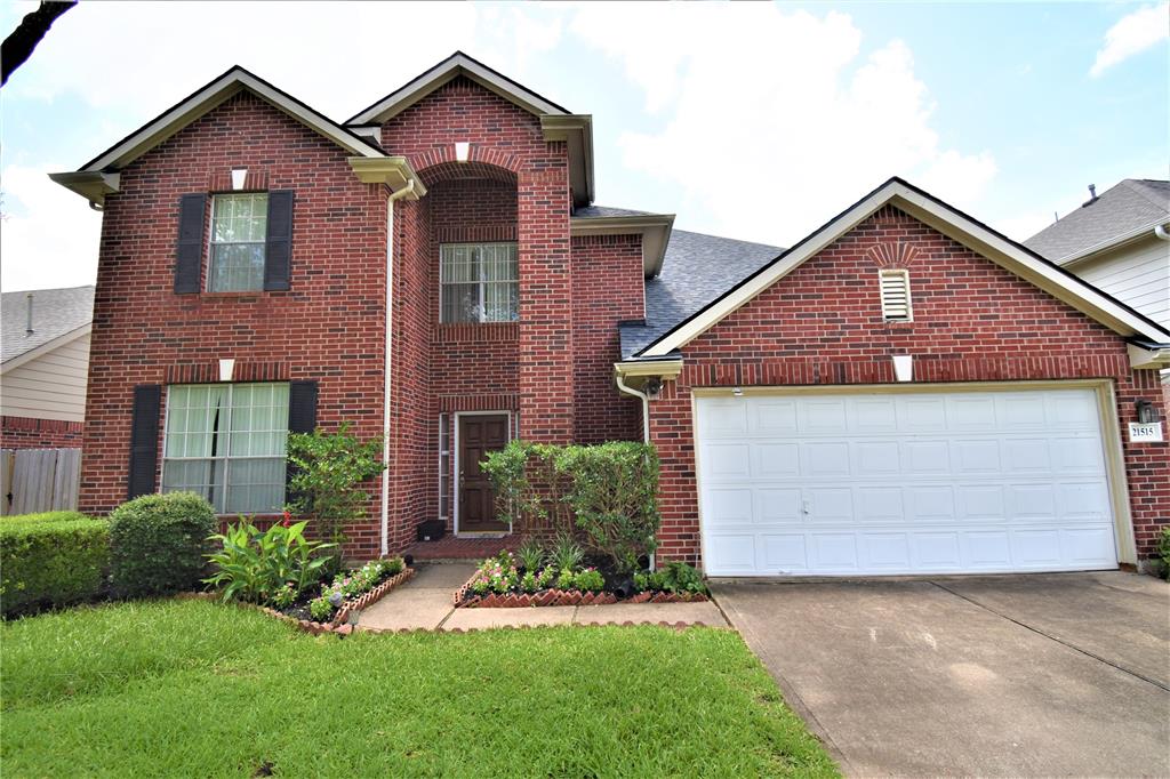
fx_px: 560
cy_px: 390
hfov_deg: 92.5
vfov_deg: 69.6
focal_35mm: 17
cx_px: 585
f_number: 6.3
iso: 100
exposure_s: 1/200
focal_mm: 11.5
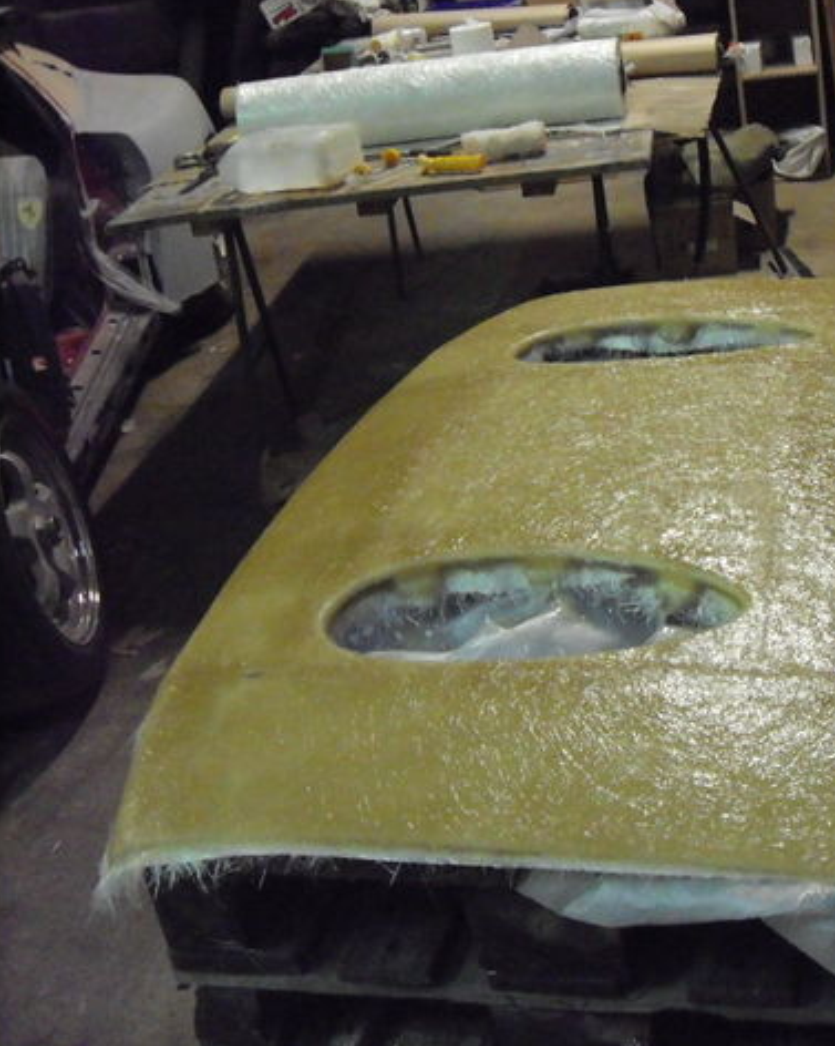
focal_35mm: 49
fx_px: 1515
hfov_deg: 29.9
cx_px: 691
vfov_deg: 38.1
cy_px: 521
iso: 1250
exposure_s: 1/30
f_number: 2.7
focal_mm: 6.2
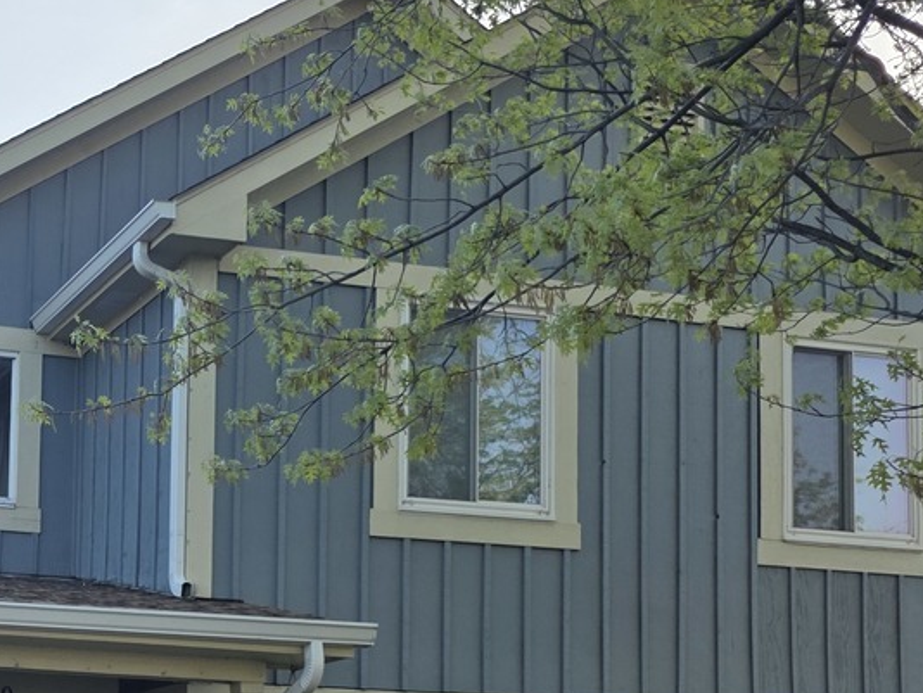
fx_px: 1654
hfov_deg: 28.4
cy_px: 734
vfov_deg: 22.5
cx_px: -90
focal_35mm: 62
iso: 80
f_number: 1.7
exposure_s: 1/2430
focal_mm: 6.3
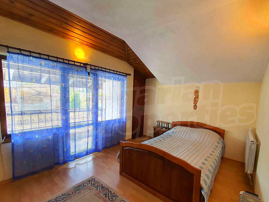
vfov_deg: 81.5
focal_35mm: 15
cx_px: 153
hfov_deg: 97.6
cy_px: 111
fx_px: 117
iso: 125
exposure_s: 1/50
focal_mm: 1.8
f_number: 2.2
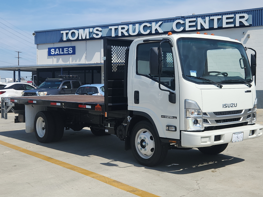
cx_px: 133
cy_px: 95
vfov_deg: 54.9
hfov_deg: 69.4
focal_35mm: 25
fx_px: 190
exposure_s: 1/2500
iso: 50
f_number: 1.8
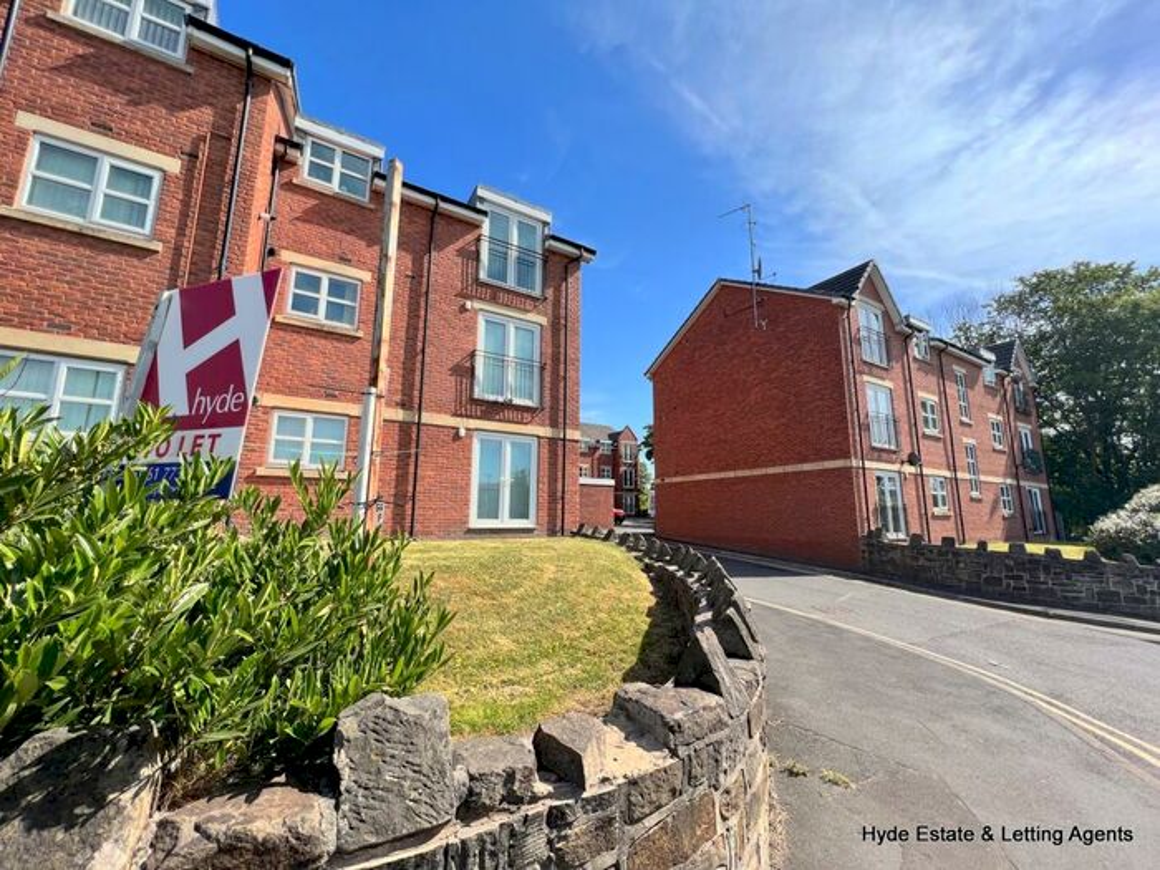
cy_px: 435
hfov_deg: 106.2
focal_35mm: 13
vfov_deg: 89.9
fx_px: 436
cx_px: 580
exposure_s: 1/1074
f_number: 1.8
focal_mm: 1.57
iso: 32
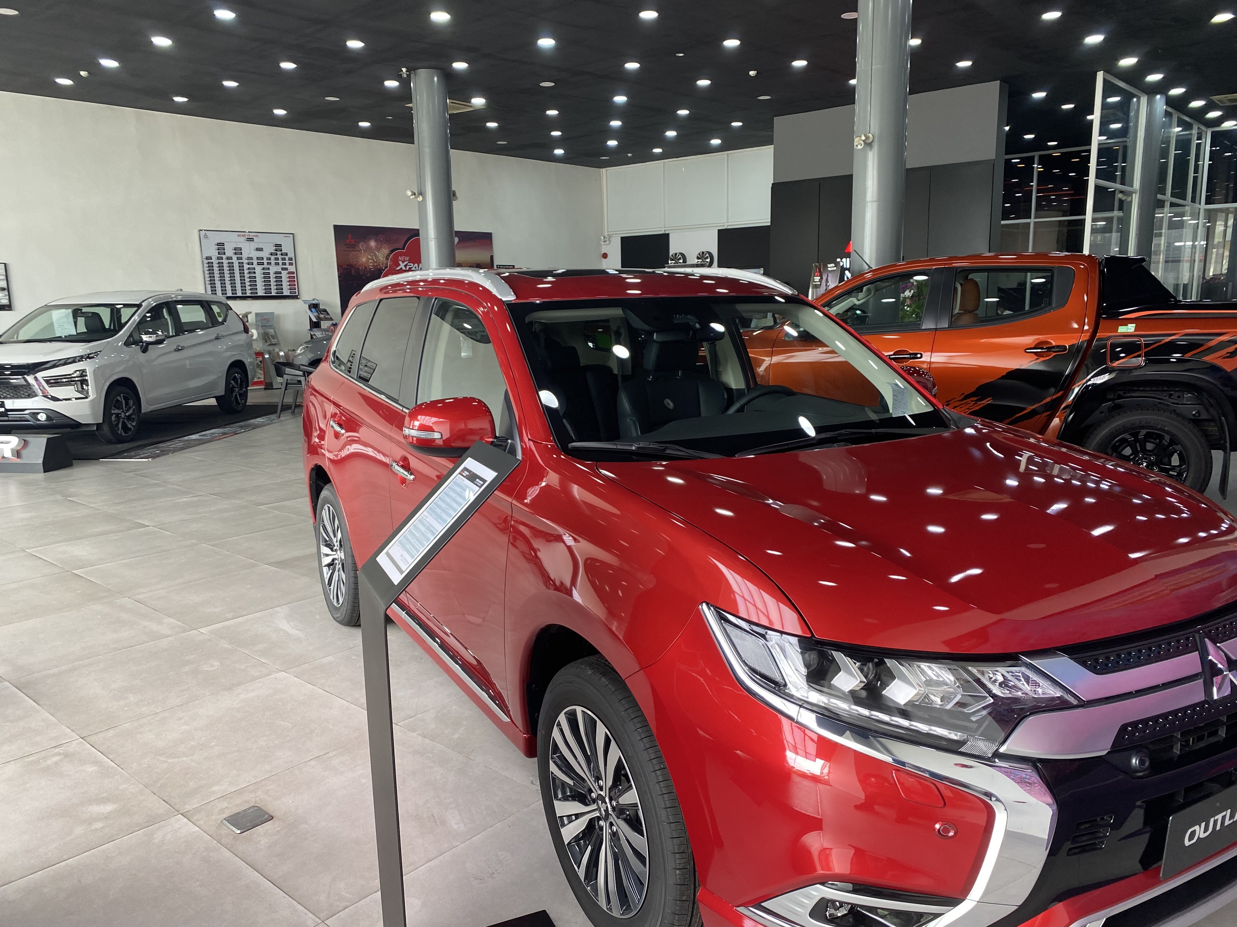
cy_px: 464
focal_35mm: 26
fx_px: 929
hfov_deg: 67.3
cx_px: 618
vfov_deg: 53.1
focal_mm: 4.25
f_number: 1.8
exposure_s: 1/100
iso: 100
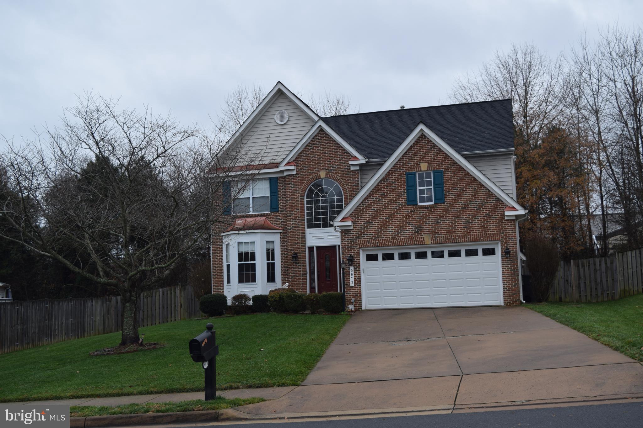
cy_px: 214
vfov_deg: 33.0
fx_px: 723
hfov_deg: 47.9
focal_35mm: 40
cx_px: 322
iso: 100
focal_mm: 27
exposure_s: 1/125
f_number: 5.6
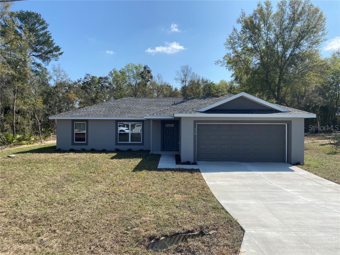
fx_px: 255
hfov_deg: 67.3
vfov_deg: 53.1
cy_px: 128
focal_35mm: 26
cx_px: 170
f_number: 1.8
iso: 32
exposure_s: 1/3300
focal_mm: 4.25
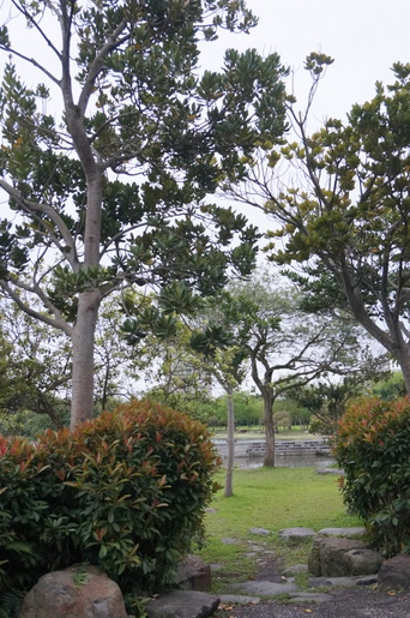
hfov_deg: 32.5
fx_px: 702
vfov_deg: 47.5
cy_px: 312
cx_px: 238
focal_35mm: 41
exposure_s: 1/160
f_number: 4
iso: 1600
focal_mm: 22
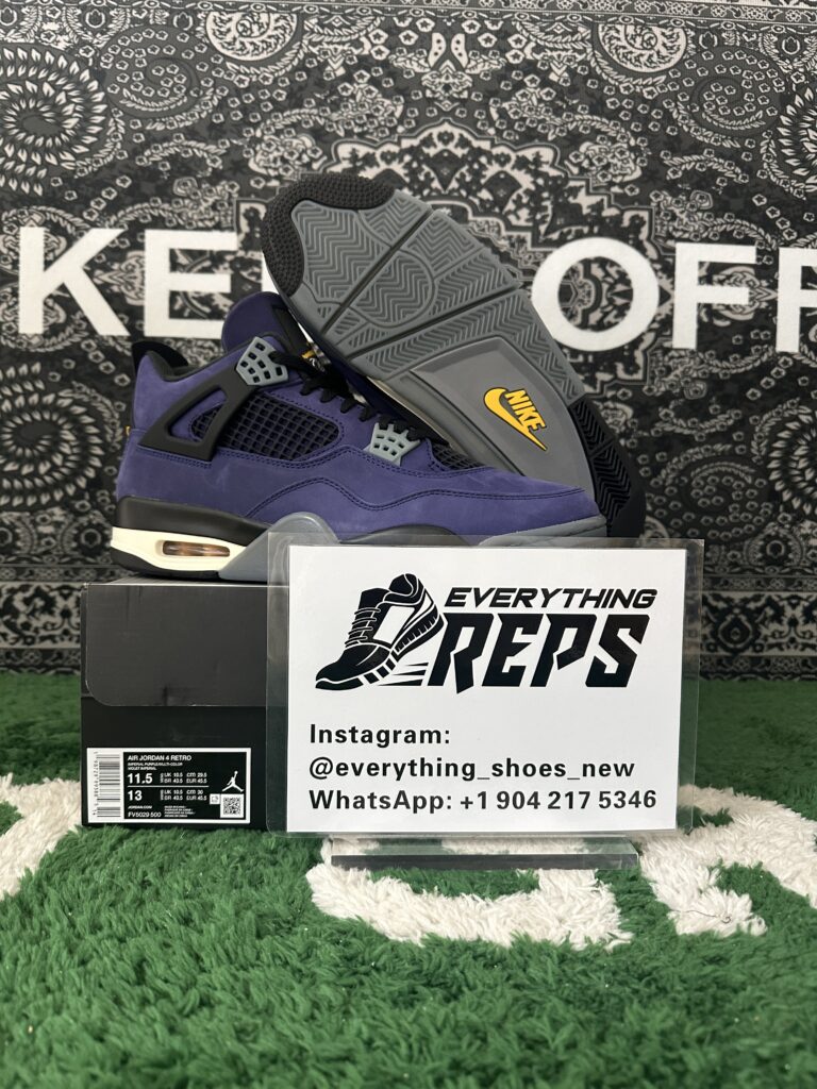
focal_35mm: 24
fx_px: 755
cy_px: 544
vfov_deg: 71.6
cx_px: 408
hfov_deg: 56.8
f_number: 1.78
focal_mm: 6.86
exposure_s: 1/50
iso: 320
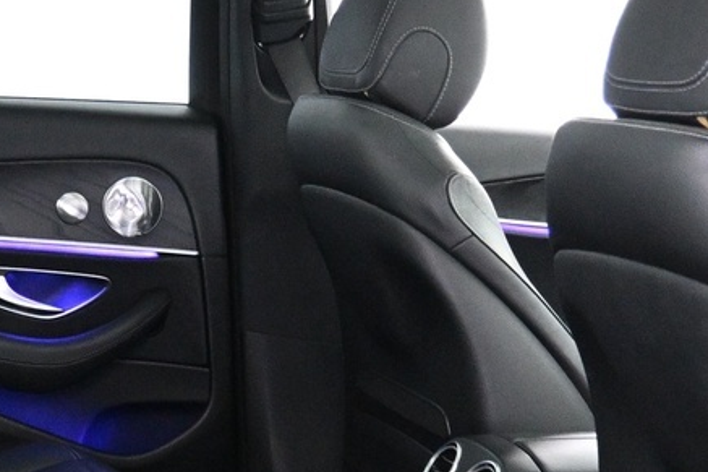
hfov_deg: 22.5
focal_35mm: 89
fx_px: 1750
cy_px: 350
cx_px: 109
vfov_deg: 15.3
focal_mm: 16
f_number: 3.5
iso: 4000
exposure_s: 1/25
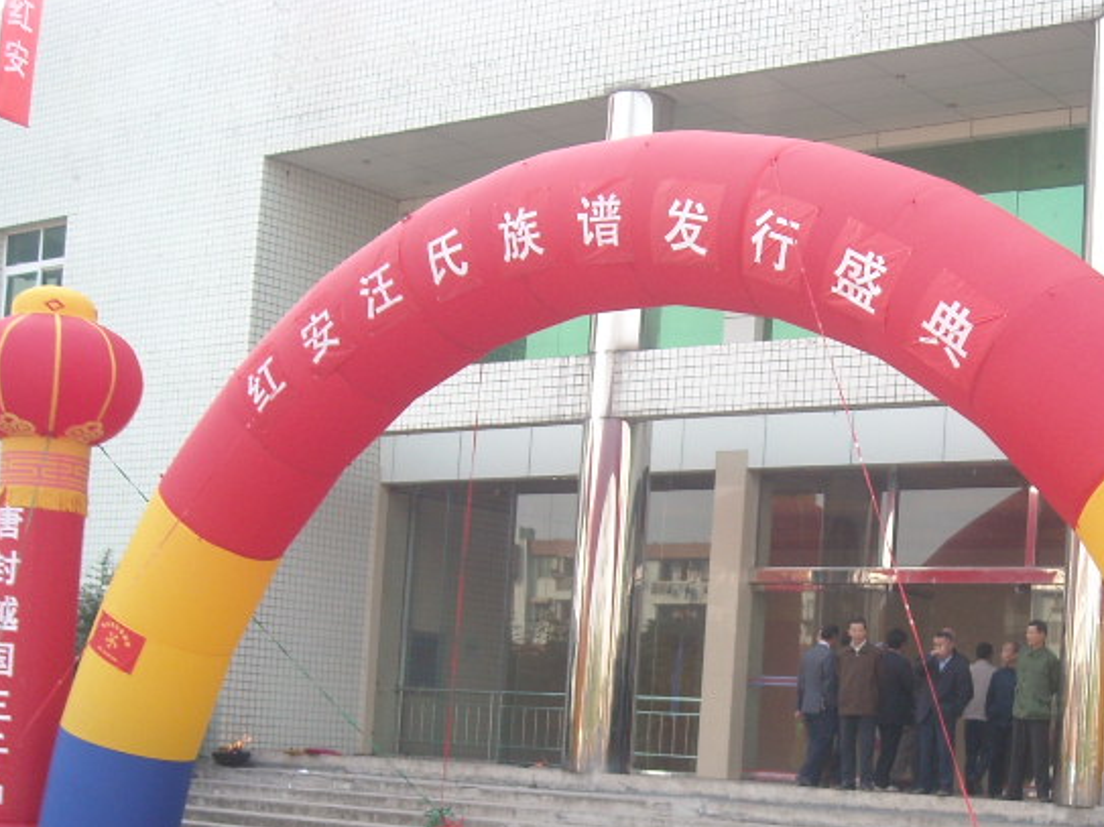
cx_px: 895
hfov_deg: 28.7
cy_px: 723
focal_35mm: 66
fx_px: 2104
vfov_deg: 21.8
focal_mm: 5.7
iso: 64
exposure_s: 1/148
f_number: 2.8
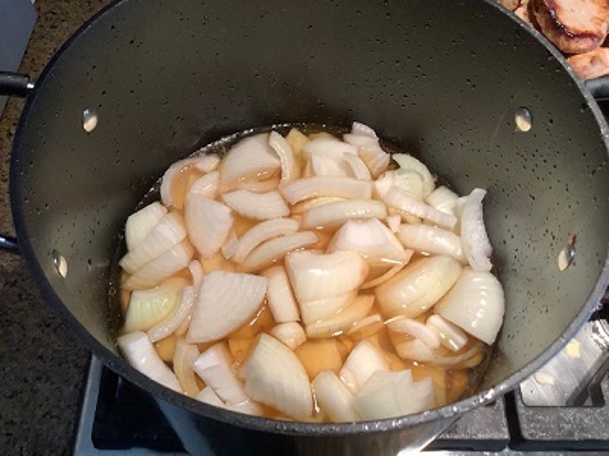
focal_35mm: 31
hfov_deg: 58.4
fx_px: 545
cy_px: 228
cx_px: 304
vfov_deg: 45.4
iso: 80
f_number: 2.4
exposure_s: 1/60
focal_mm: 3.3
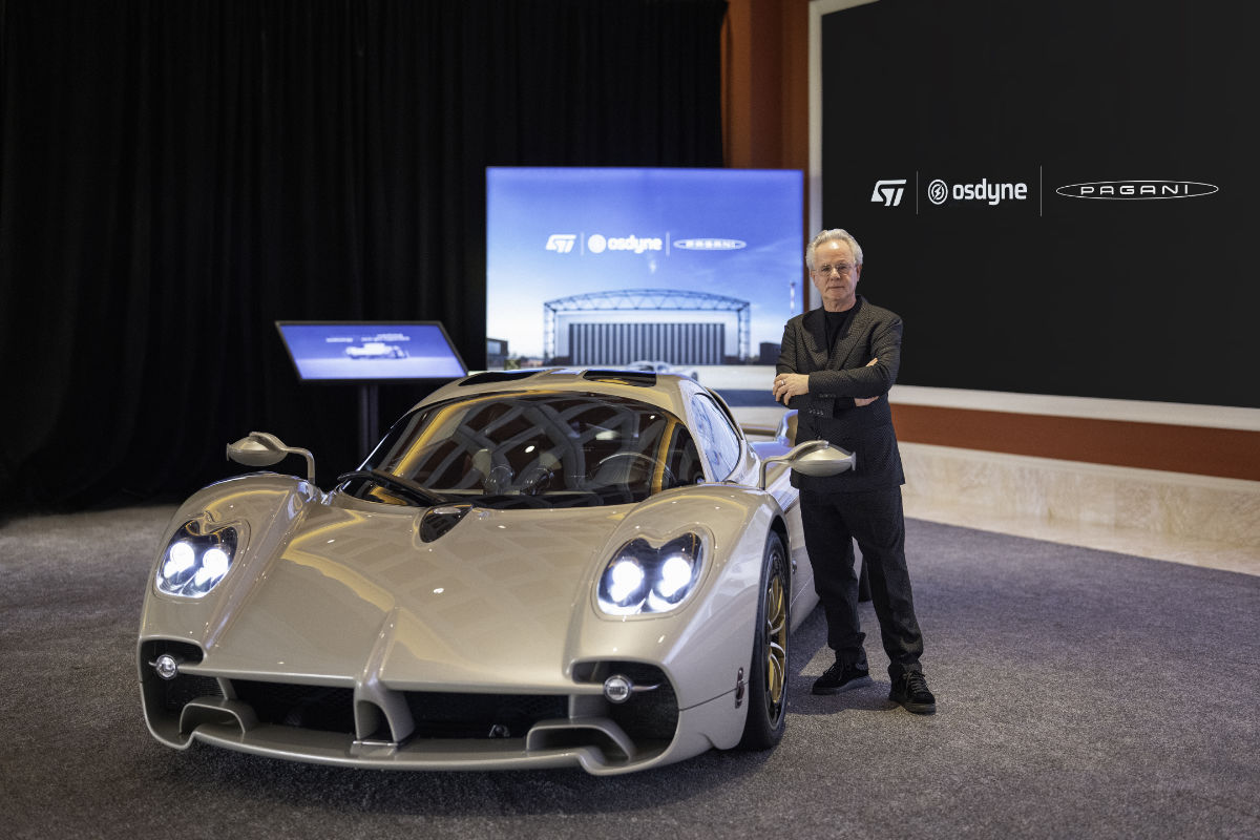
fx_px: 1750
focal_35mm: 50
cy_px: 420
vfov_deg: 27.0
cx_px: 630
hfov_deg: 39.6
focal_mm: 50
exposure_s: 1/400
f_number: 1.6
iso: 1600
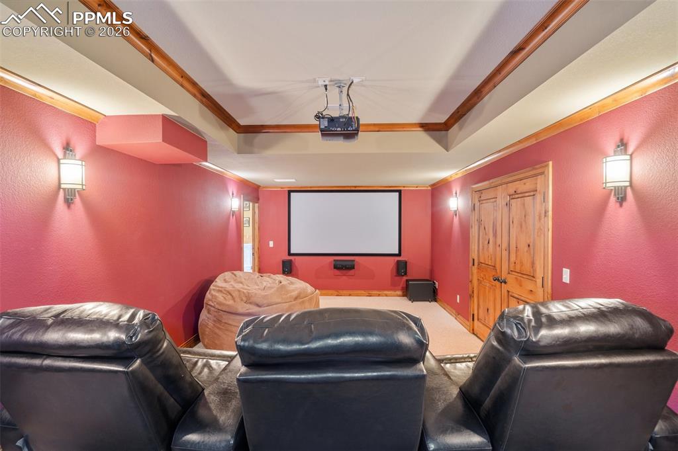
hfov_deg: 96.8
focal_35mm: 16
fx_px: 301
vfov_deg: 73.7
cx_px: 339
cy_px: 226
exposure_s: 1/1.67
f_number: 8
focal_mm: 16
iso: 500
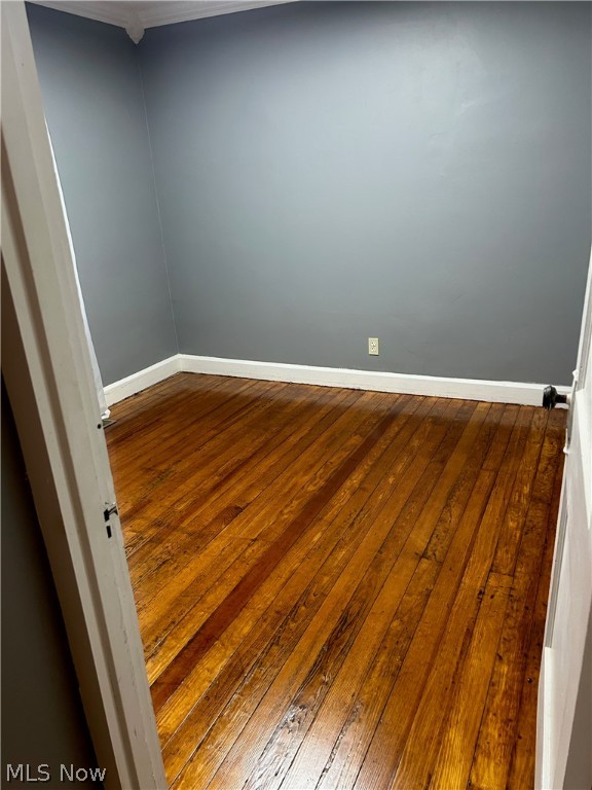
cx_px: 296
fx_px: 593
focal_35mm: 26
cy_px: 395
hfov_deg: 53.1
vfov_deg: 67.3
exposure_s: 1/60
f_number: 1.5
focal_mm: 5.7
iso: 200
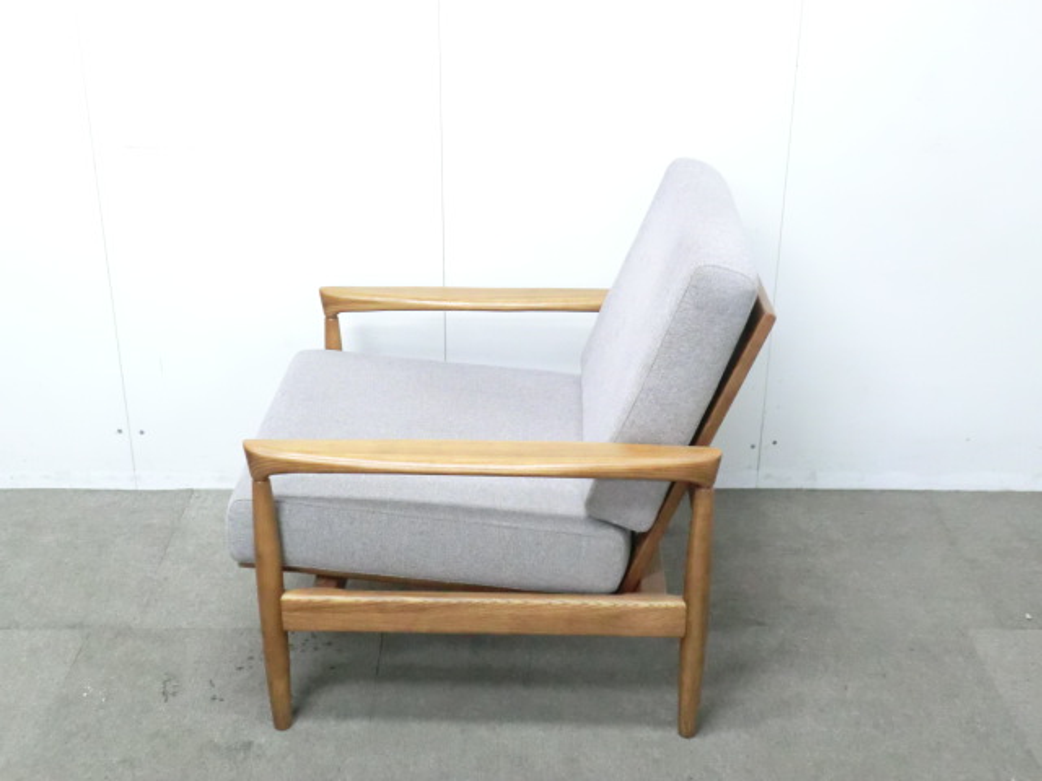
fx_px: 1355
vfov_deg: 32.2
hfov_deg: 42.1
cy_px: 390
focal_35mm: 45
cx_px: 521
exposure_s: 1/25
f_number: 4.3
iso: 800
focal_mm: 8.2
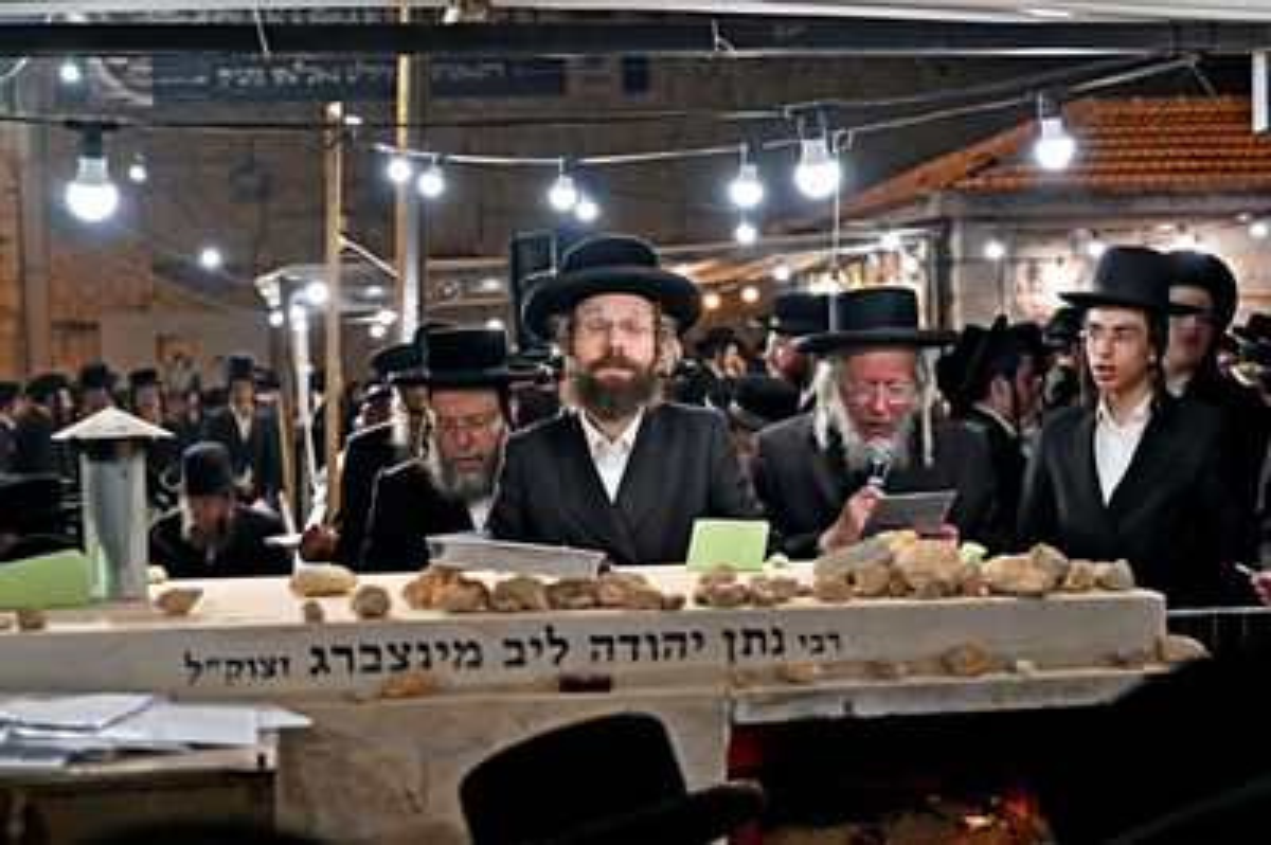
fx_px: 1623
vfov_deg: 29.2
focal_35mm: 46
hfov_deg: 42.8
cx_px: 636
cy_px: 422
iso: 500
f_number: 4
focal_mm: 46
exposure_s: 1/200
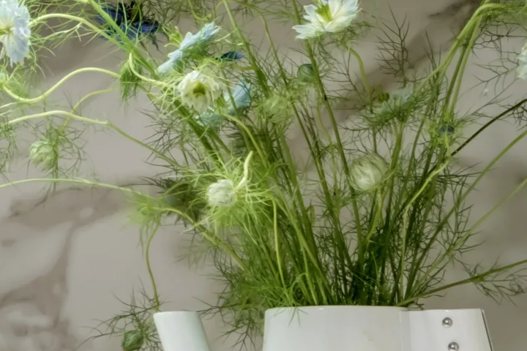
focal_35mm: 128
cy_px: 381
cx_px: -138
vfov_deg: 10.6
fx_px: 1874
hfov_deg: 15.3
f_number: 11
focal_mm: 24
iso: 200
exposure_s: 1/2.5
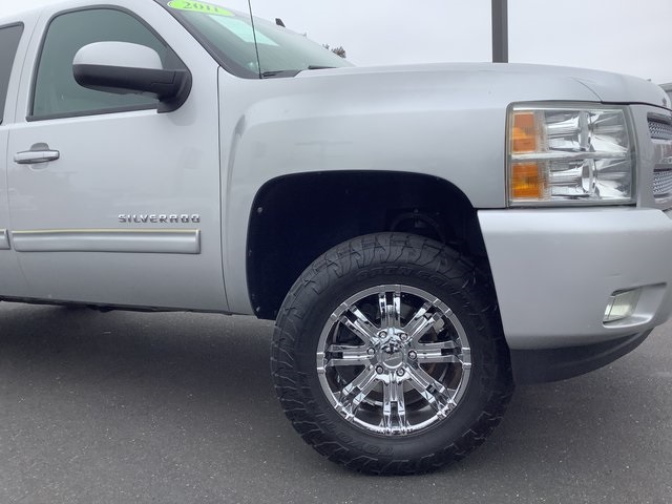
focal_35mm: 31
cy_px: 252
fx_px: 602
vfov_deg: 45.4
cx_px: 336
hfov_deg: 58.4
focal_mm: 3.3
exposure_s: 1/359
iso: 25
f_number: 2.4
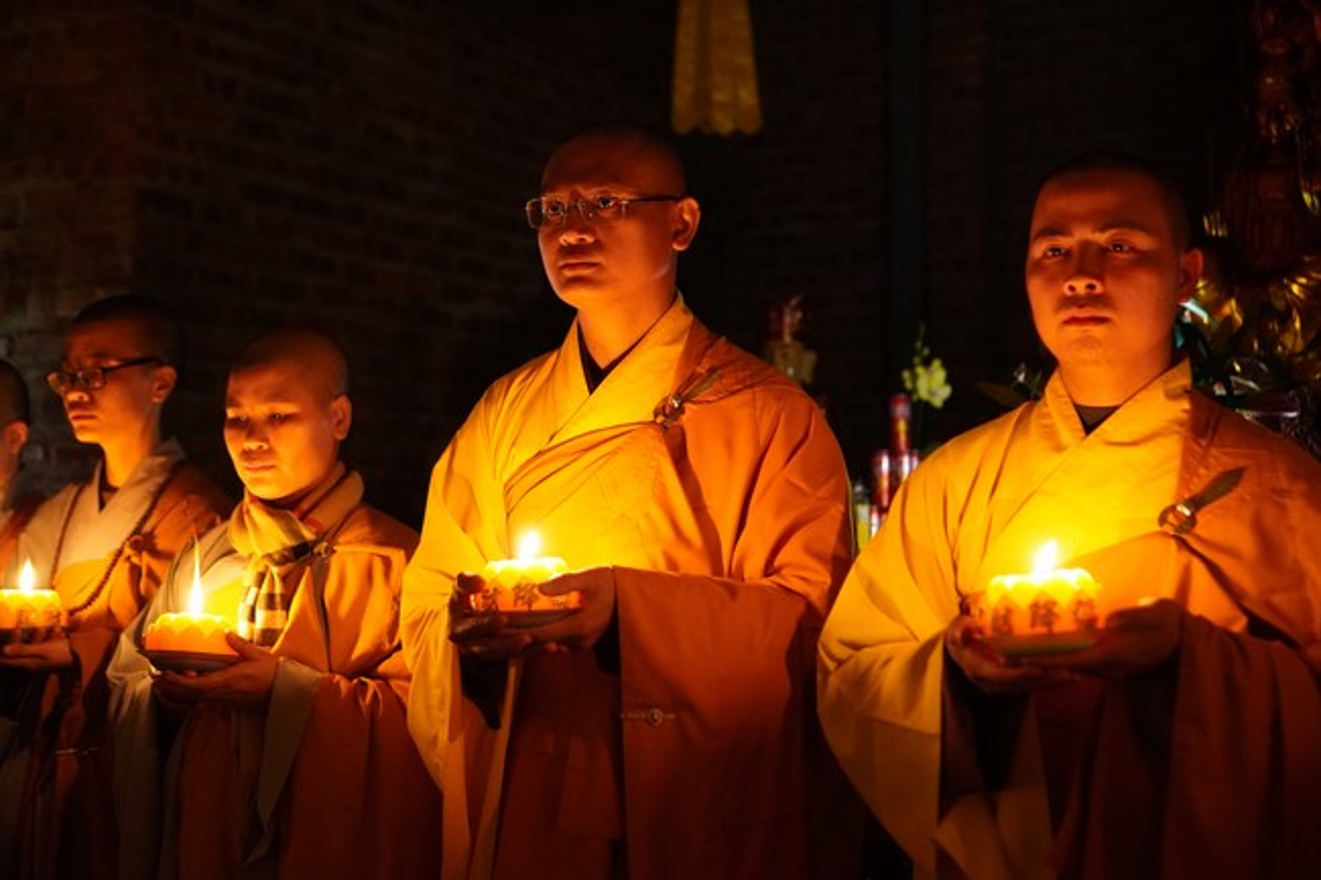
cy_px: 440
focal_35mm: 52
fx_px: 1926
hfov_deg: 37.9
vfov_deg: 25.7
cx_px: 660
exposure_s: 1/50
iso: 3200
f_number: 2.2
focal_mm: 35
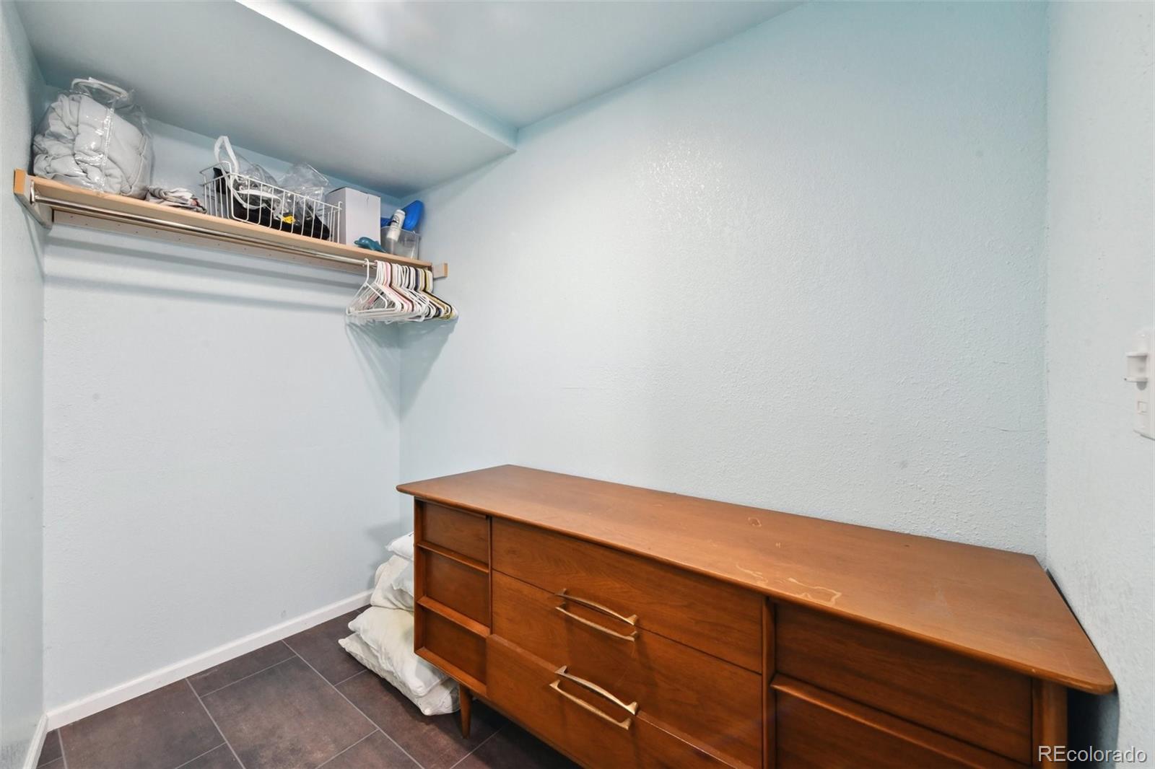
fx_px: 449
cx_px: 578
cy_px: 384
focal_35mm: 14
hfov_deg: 104.3
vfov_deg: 81.2
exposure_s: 1/4
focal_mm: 14
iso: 400
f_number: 11
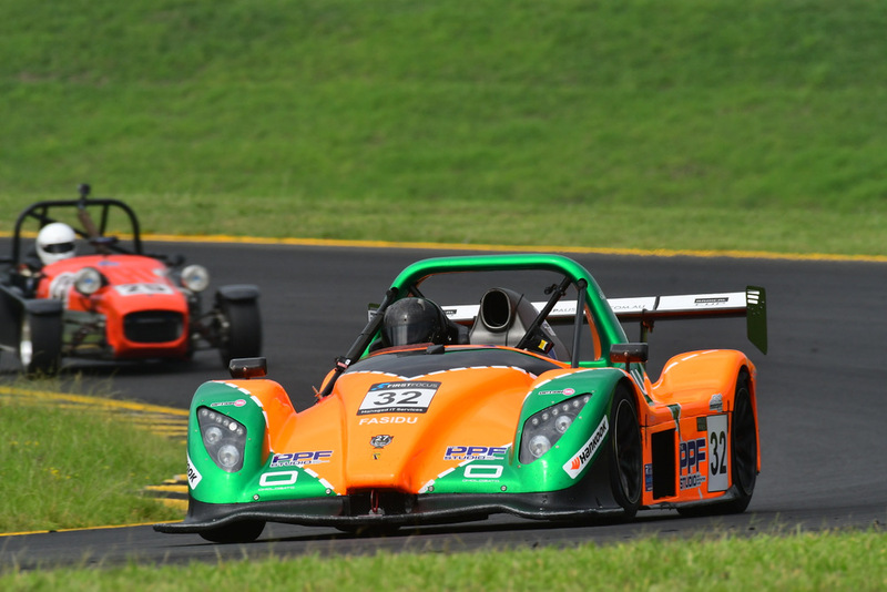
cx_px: 444
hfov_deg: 3.0
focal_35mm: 690
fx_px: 17006
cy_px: 296
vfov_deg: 2.0
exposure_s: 1/640
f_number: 10
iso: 500
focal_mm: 460
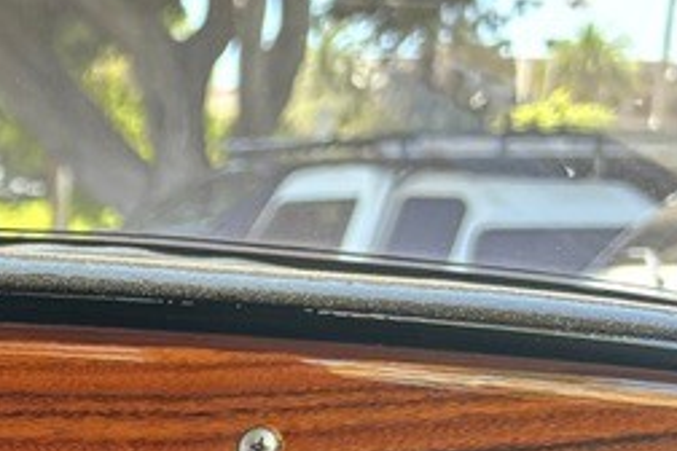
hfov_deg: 15.9
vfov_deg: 11.8
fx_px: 2068
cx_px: -521
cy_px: 714
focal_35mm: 110
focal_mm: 5.96
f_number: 1.6
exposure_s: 1/121
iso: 125
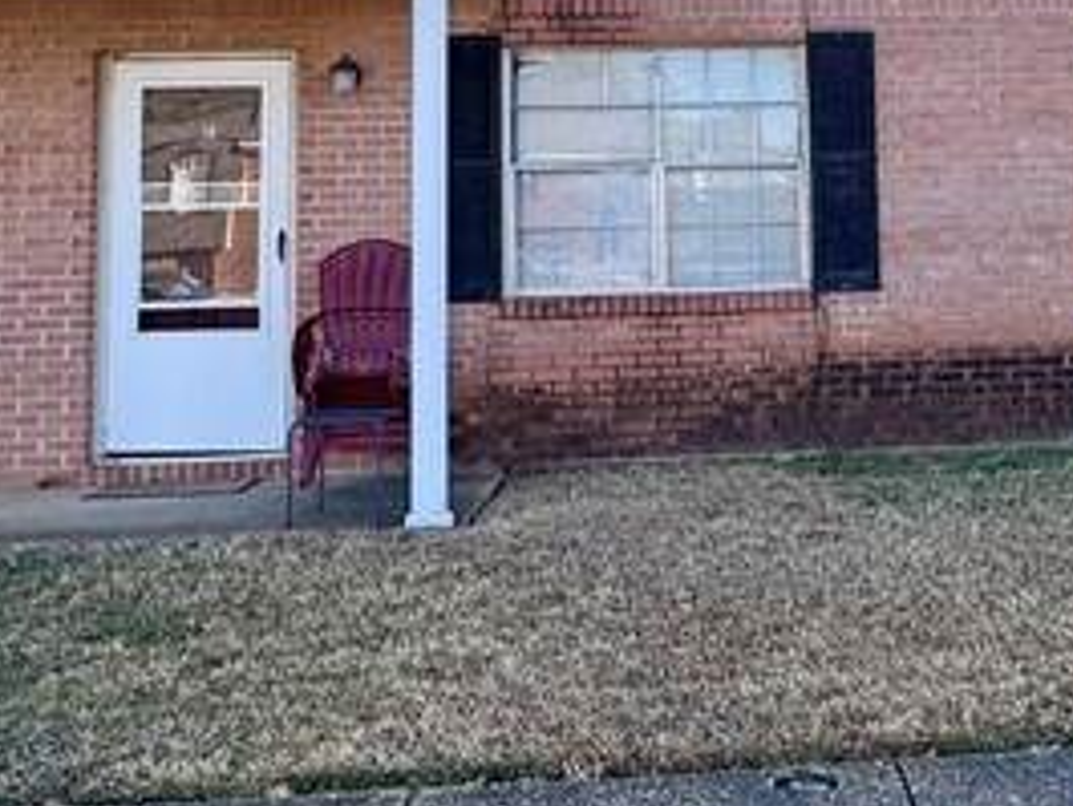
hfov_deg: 34.3
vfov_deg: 26.2
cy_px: 81
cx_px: 875
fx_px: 1675
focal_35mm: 54
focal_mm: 2.22
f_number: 2.2
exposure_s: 1/357
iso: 40
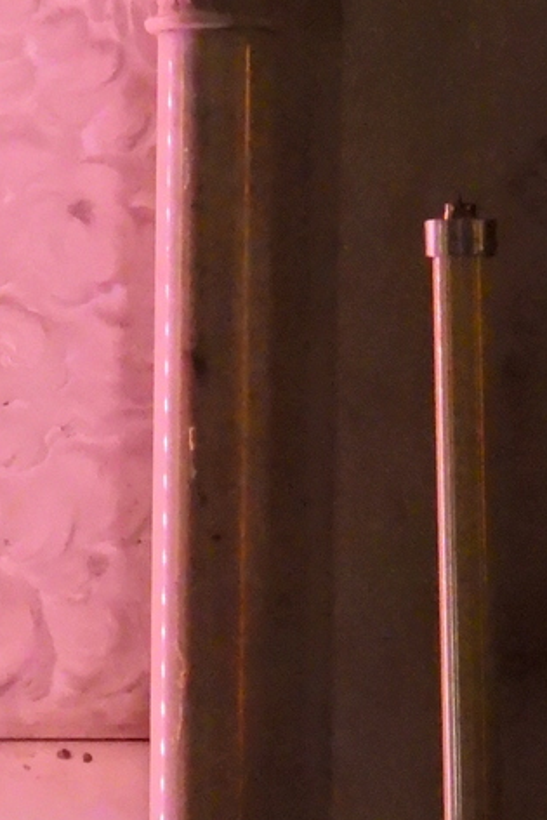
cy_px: 413
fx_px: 41720
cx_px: -158
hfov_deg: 0.8
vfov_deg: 1.1
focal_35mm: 1832
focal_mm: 116
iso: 2200
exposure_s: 1/125
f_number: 5.6
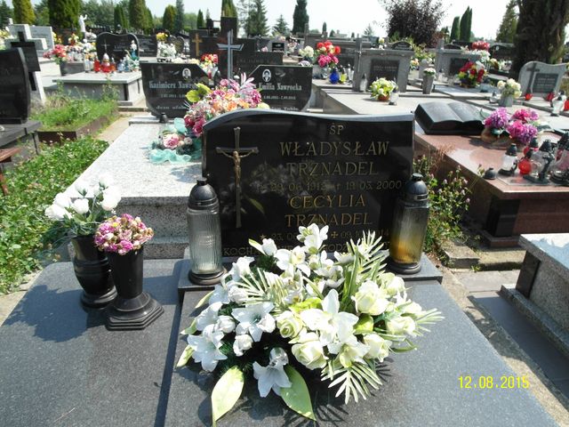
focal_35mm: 24
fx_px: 394
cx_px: 284
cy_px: 214
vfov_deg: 56.8
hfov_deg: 71.6
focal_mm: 5.2
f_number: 3.9
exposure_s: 1/350
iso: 80
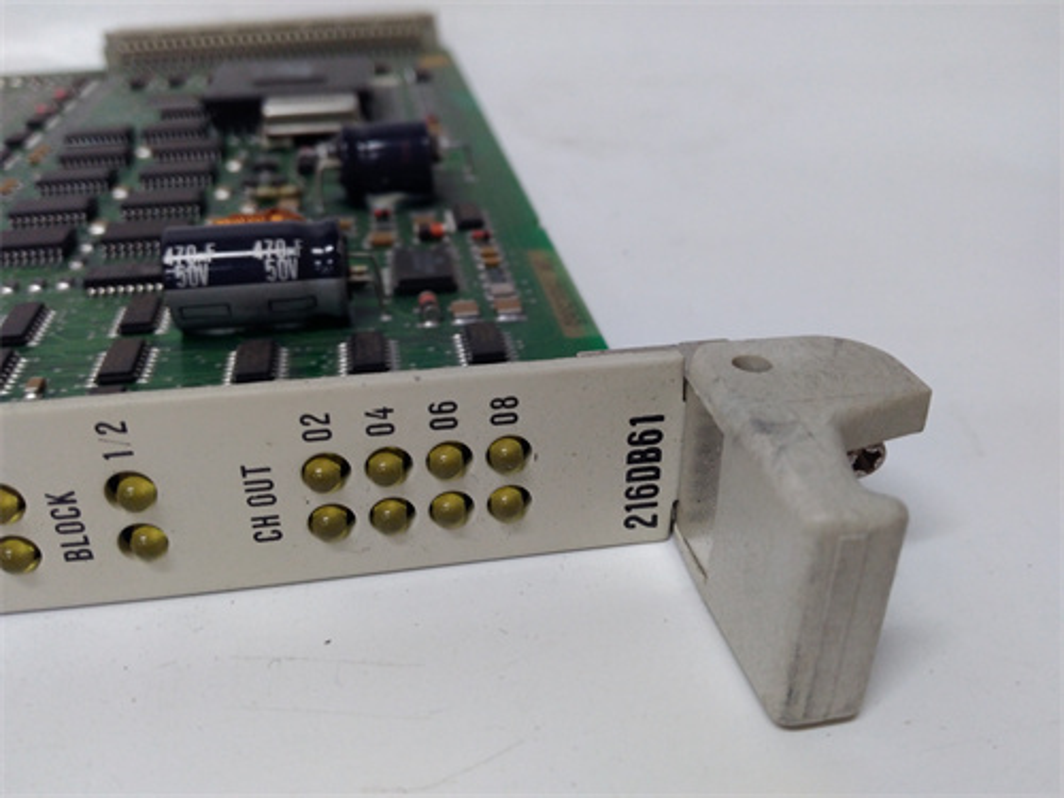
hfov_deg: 65.3
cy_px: 399
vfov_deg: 51.4
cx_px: 532
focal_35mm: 27
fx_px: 830
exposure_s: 1/33
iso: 224
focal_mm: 3.79
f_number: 2
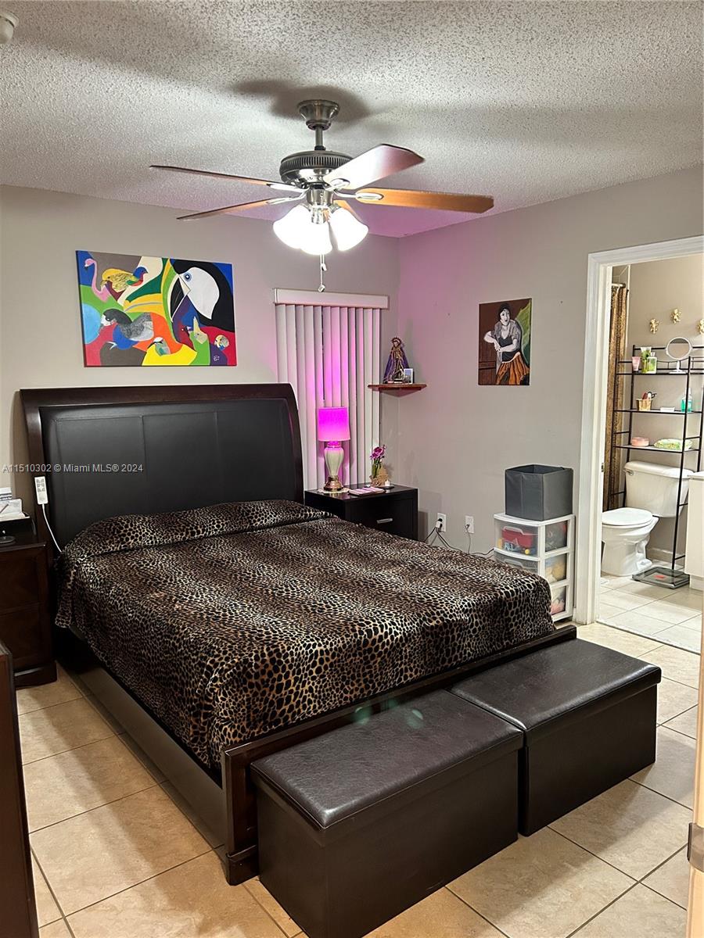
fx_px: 705
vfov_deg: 67.3
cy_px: 469
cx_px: 352
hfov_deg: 53.1
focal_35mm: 26
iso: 400
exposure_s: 1/60
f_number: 1.5
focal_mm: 5.7
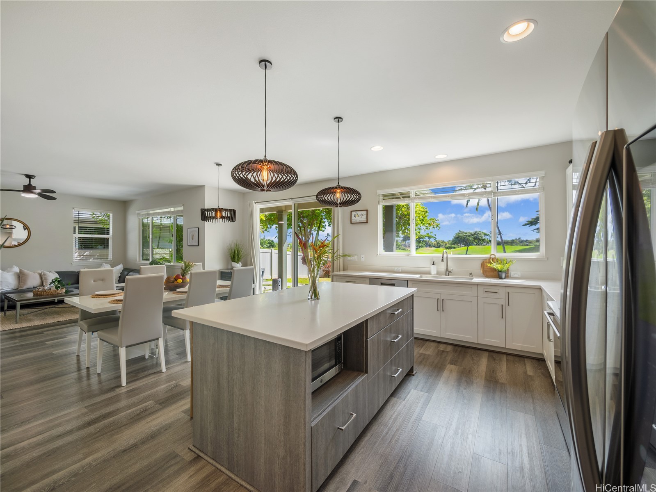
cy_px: 246
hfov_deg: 102.1
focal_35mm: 14
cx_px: 328
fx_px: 265
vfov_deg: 85.7
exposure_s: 1/1000
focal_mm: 7
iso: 200
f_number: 4
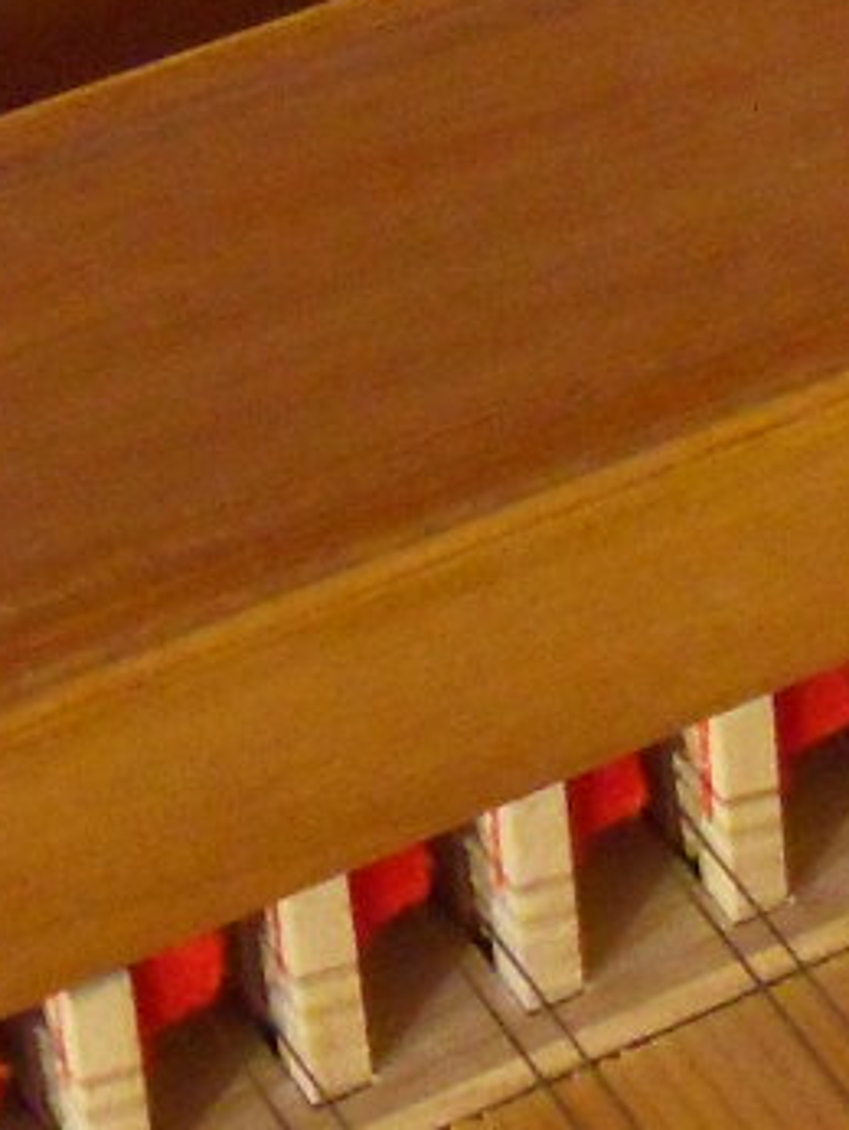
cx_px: 2828
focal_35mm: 213
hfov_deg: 6.2
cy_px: -1117
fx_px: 6957
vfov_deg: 8.8
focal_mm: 6.3
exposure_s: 1/30
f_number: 3.9
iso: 400
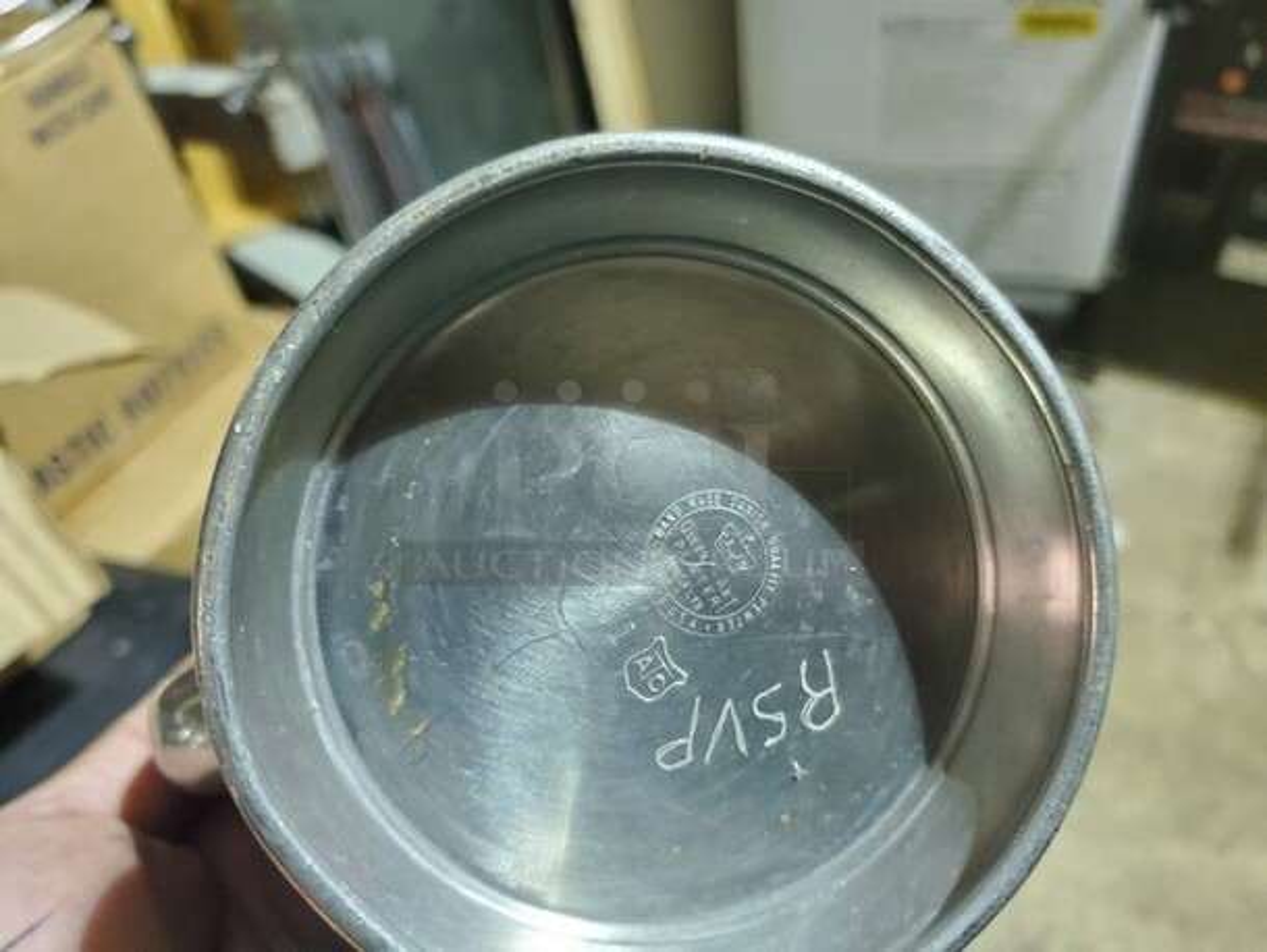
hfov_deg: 67.3
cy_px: 476
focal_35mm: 26
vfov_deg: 53.1
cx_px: 634
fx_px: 952
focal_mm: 4.3
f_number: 1.5
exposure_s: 1/60
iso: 400
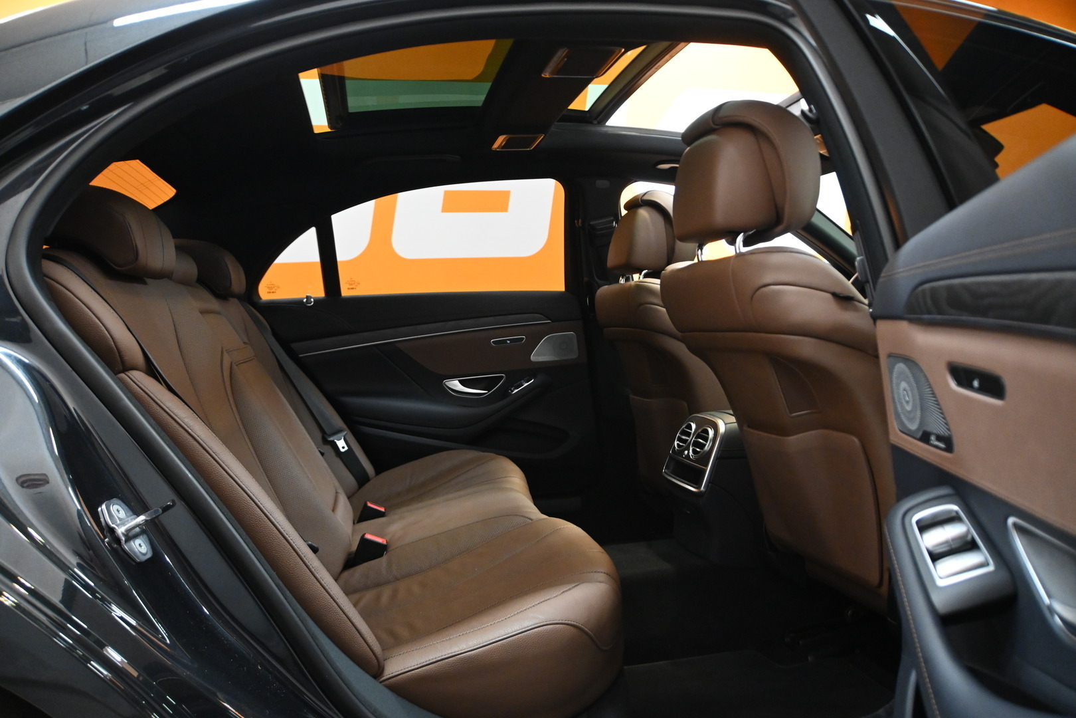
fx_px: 1367
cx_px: 538
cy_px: 359
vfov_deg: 29.4
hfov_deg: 43.0
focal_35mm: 46
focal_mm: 30.5
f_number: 4.8
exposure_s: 1/80
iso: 3200
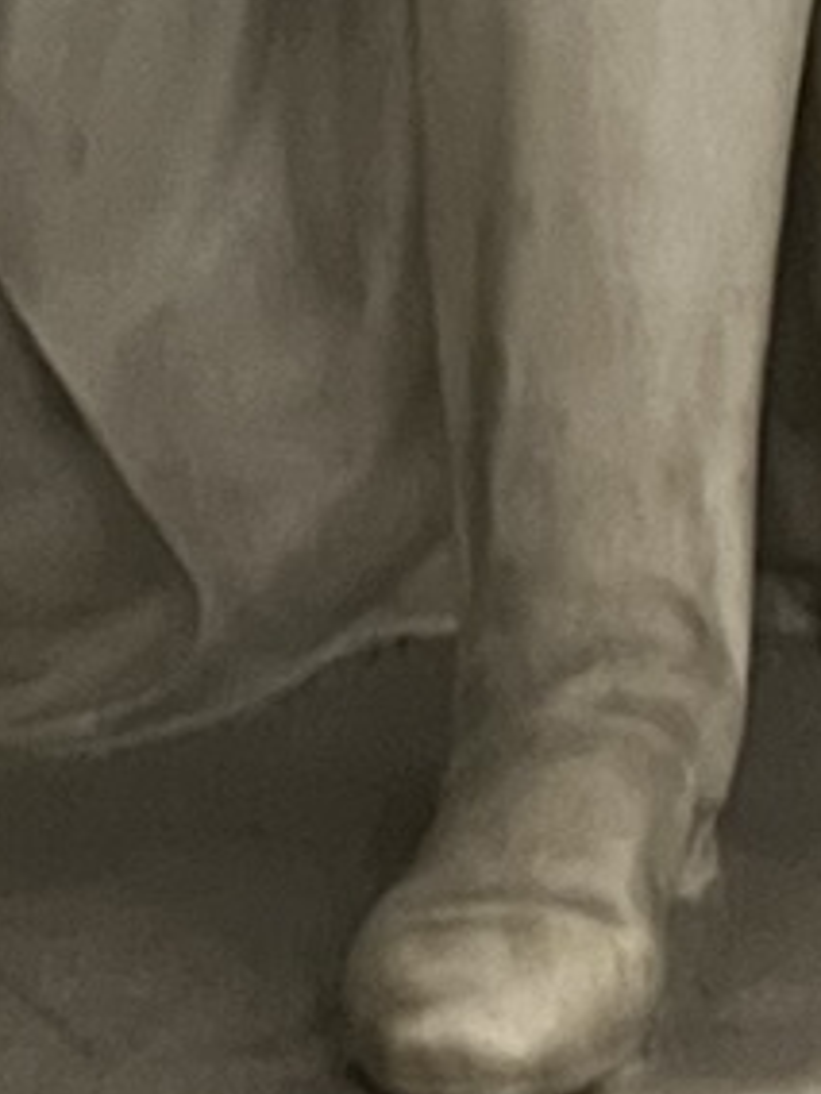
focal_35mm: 202
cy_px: -713
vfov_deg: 9.4
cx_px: 779
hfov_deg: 7.3
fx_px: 6388
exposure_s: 1/20
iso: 640
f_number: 1.8
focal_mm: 3.99
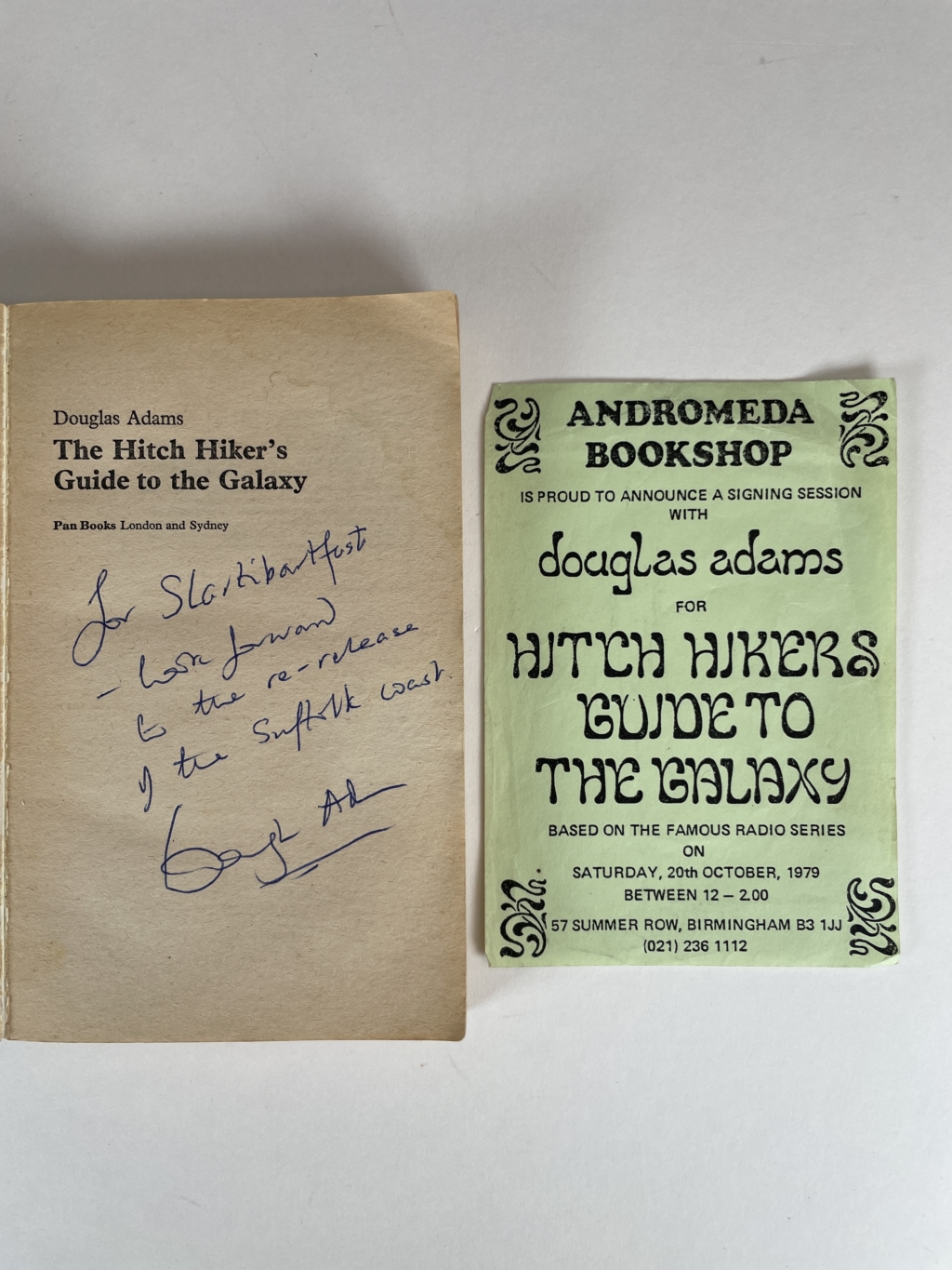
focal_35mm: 26
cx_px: 476
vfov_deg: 67.3
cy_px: 635
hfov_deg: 53.1
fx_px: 953
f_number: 1.6
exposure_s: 1/151
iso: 32
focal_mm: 4.2
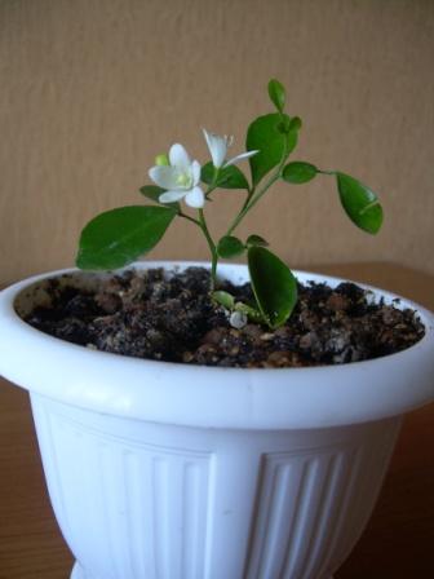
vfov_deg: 49.0
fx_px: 635
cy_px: 290
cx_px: 217
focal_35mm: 38
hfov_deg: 37.7
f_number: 2.8
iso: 50
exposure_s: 1/30
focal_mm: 6.3
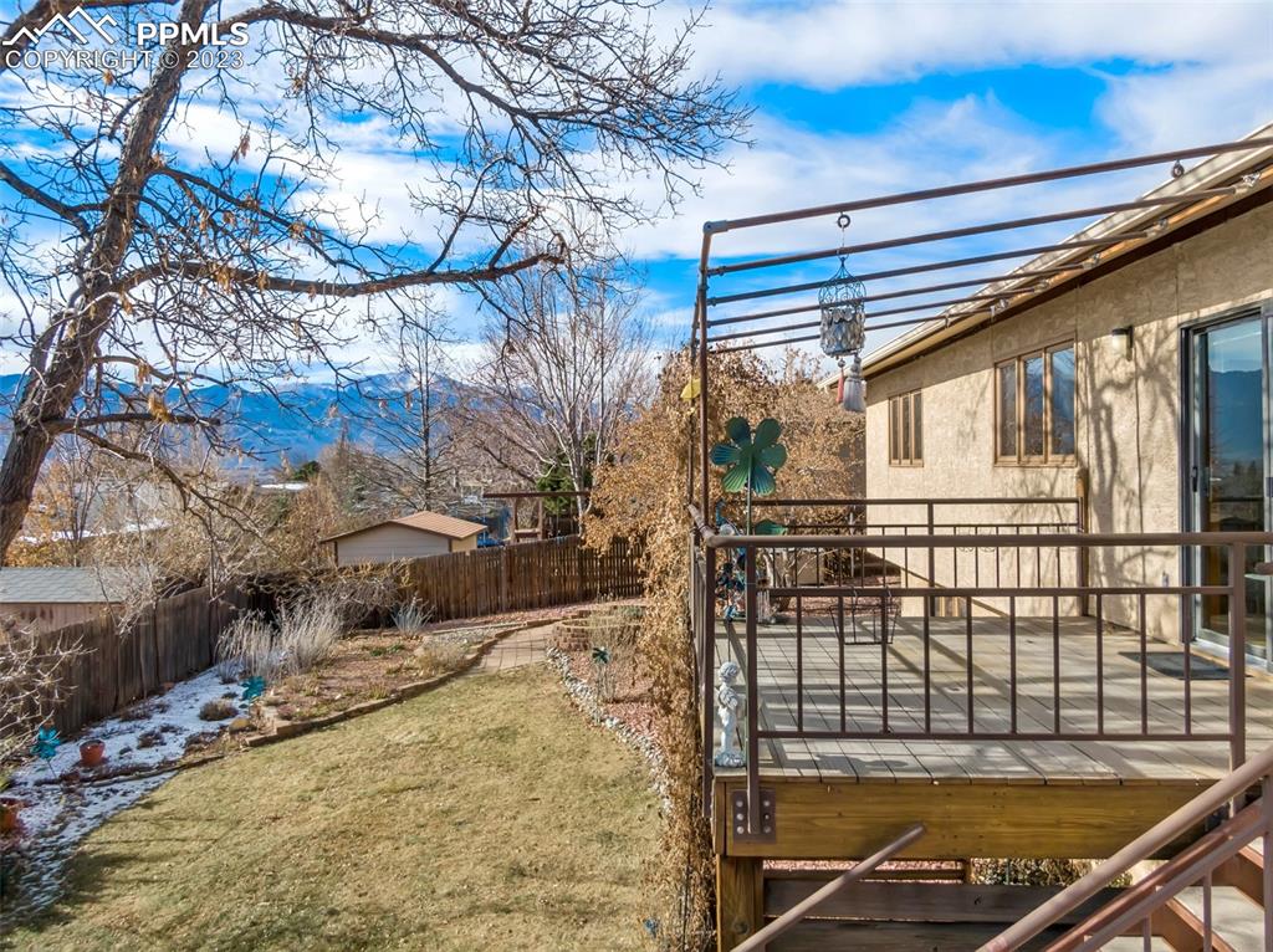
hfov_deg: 71.6
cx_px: 636
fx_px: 882
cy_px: 476
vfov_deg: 56.7
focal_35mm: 24
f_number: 2.8
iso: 100
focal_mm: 4.39
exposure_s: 1/30
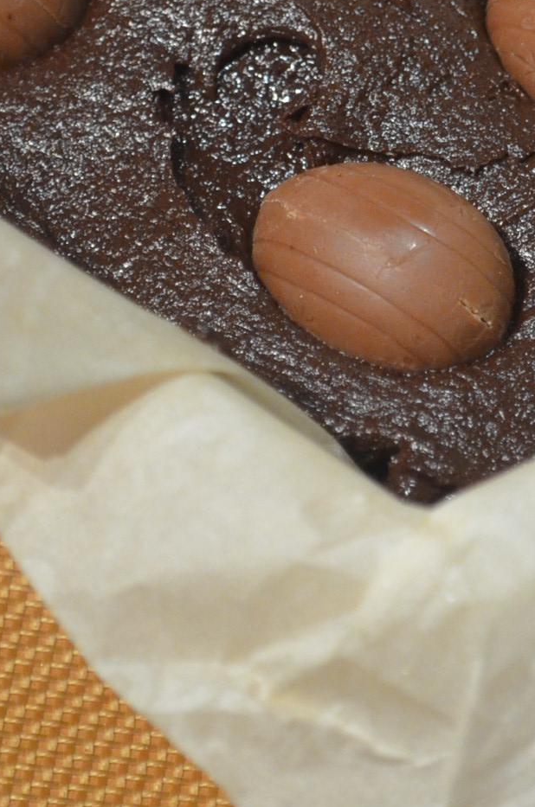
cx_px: 590
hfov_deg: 7.6
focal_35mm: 178
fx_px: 3993
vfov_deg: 11.5
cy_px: 279
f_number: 5.3
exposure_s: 1/45
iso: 1600
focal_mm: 45
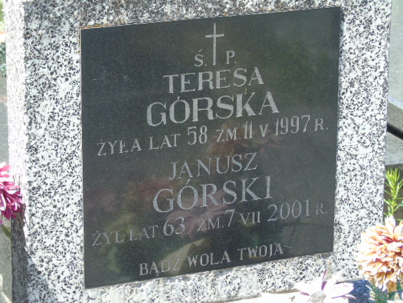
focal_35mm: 142
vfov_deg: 10.4
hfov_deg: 13.9
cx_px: 202
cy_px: 152
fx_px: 1653
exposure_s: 1/125
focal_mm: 25
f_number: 4.7
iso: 100
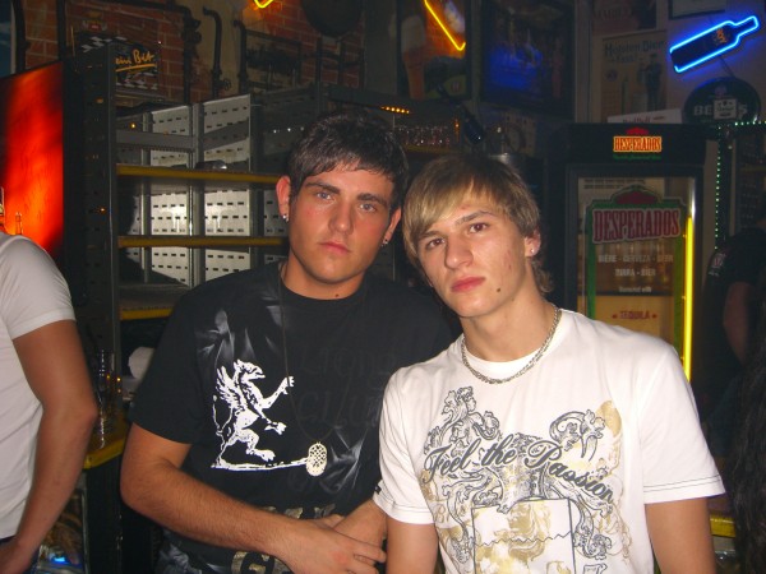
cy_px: 287
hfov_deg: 49.0
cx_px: 383
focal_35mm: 38
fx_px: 841
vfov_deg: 37.7
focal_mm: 7.9
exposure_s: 1/60
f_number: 2.8
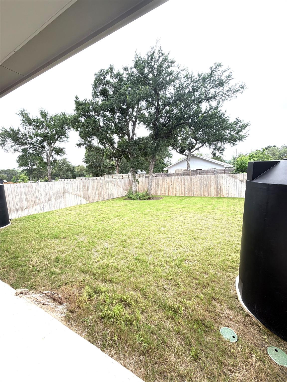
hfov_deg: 85.7
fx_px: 155
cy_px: 191
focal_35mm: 14
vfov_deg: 102.1
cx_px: 144
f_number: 2.2
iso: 40
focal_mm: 2.22
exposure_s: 1/189
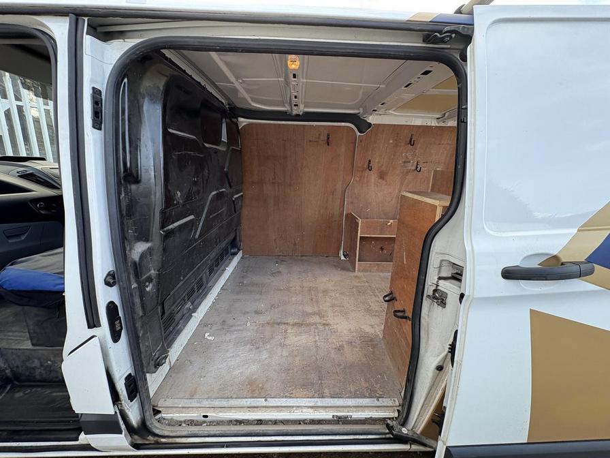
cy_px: 229
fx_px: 247
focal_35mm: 14
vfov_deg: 85.7
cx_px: 305
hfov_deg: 102.1
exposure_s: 1/99
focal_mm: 2.22
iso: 64
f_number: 2.2
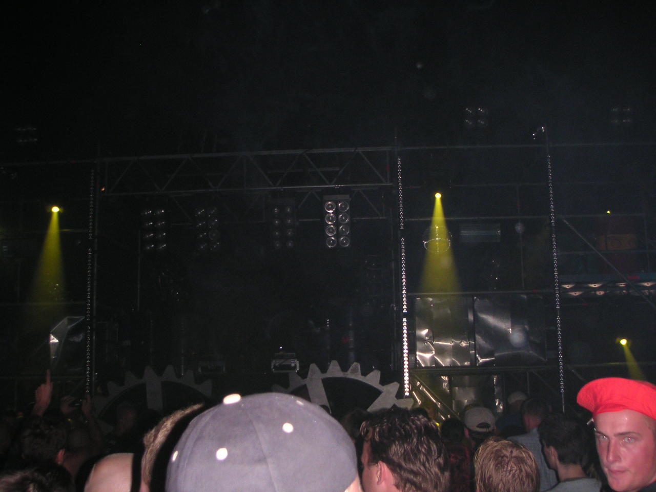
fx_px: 720
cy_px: 246
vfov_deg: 37.7
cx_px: 328
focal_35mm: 38
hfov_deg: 49.0
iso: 100
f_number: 2.8
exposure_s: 1/45
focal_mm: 6
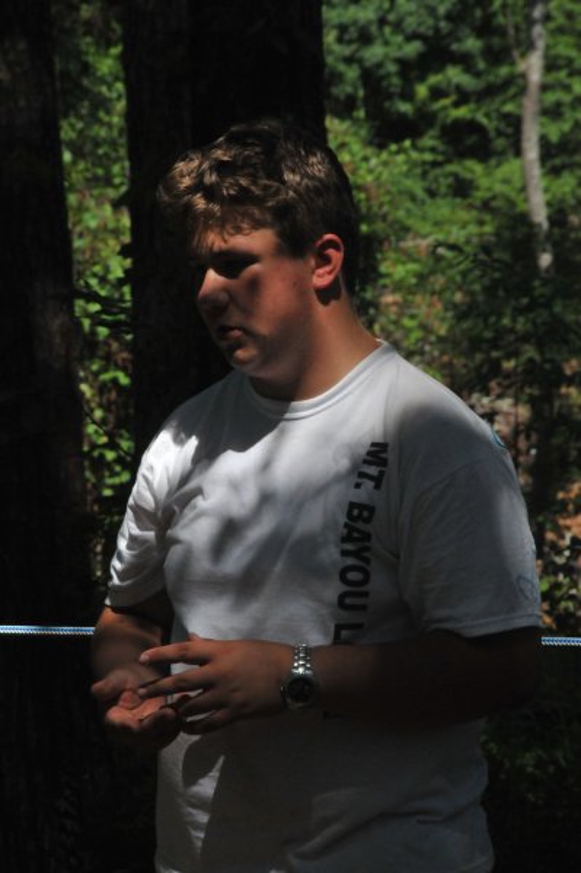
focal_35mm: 225
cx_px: 290
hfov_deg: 6.1
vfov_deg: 9.2
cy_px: 436
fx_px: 5456
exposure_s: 1/1000
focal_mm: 150
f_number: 16
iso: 1600
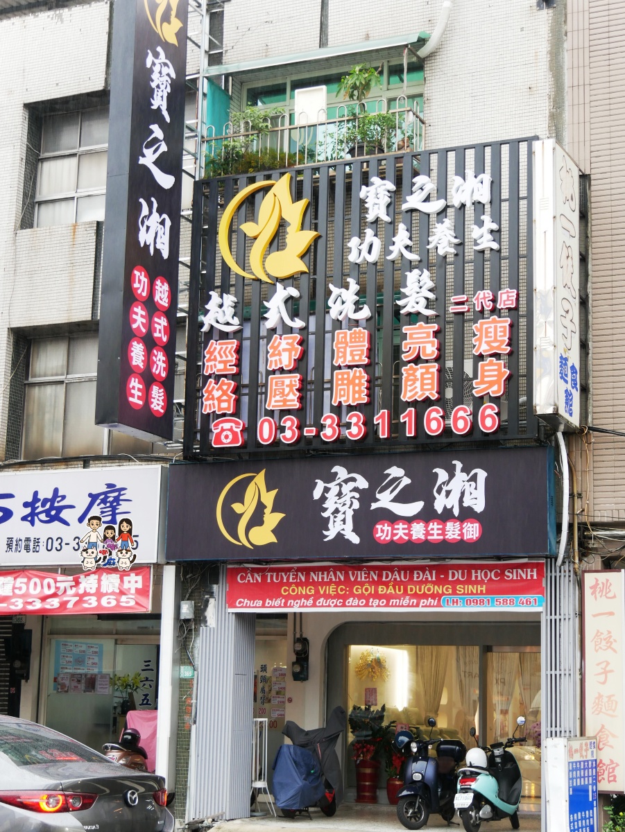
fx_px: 1540
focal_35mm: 64
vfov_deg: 30.3
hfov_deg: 22.9
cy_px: 416
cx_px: 312
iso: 500
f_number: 4.4
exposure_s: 1/80
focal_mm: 32
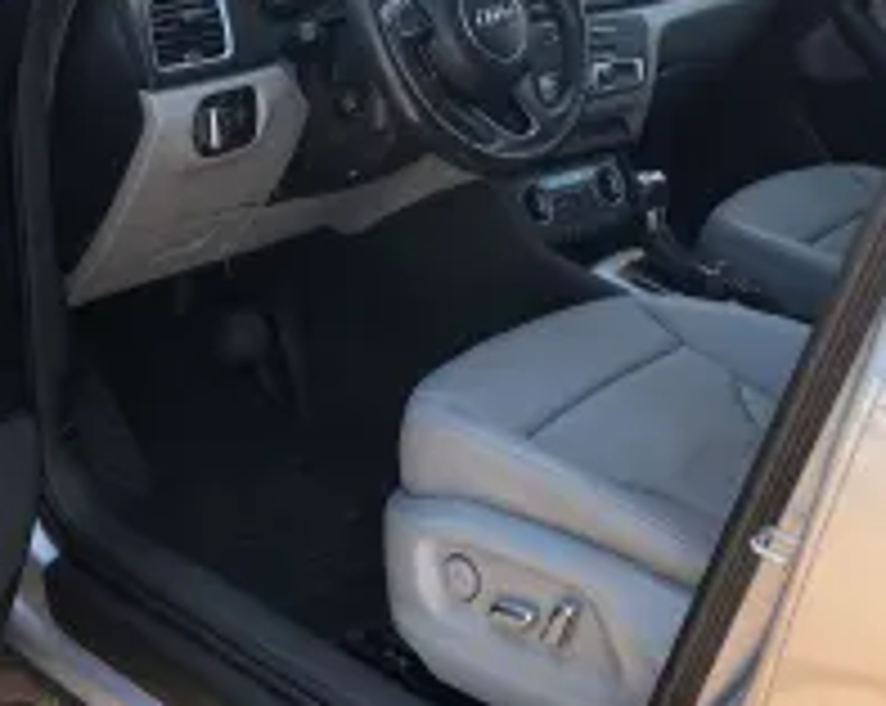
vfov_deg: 30.2
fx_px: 1309
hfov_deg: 37.1
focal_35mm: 50
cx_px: 310
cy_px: 364
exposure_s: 1/120
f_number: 1.8
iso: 20
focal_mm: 4
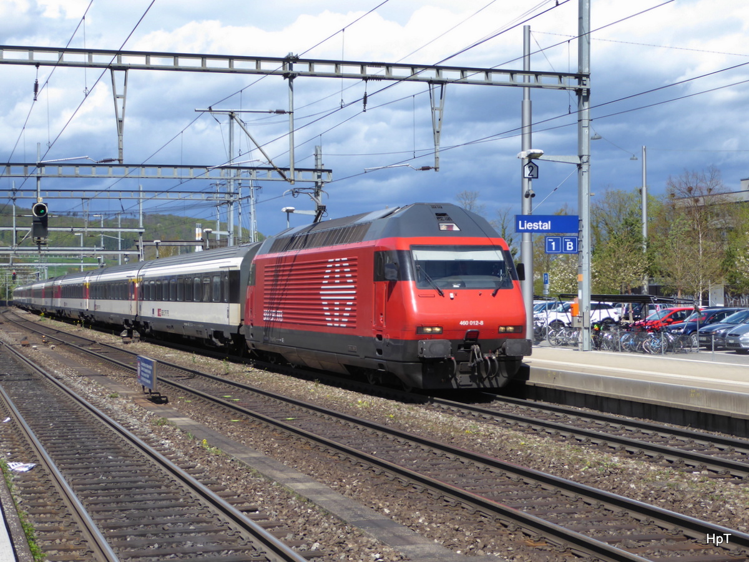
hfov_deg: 28.2
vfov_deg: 21.3
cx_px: 374
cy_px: 281
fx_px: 1493
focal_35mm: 69
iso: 80
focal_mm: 11.7
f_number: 4.4
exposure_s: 1/400
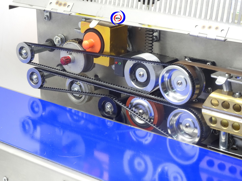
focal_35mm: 83
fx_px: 580
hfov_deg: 23.6
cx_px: 121
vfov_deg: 17.8
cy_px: 90
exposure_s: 1/3
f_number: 7.1
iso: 100
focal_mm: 14.12
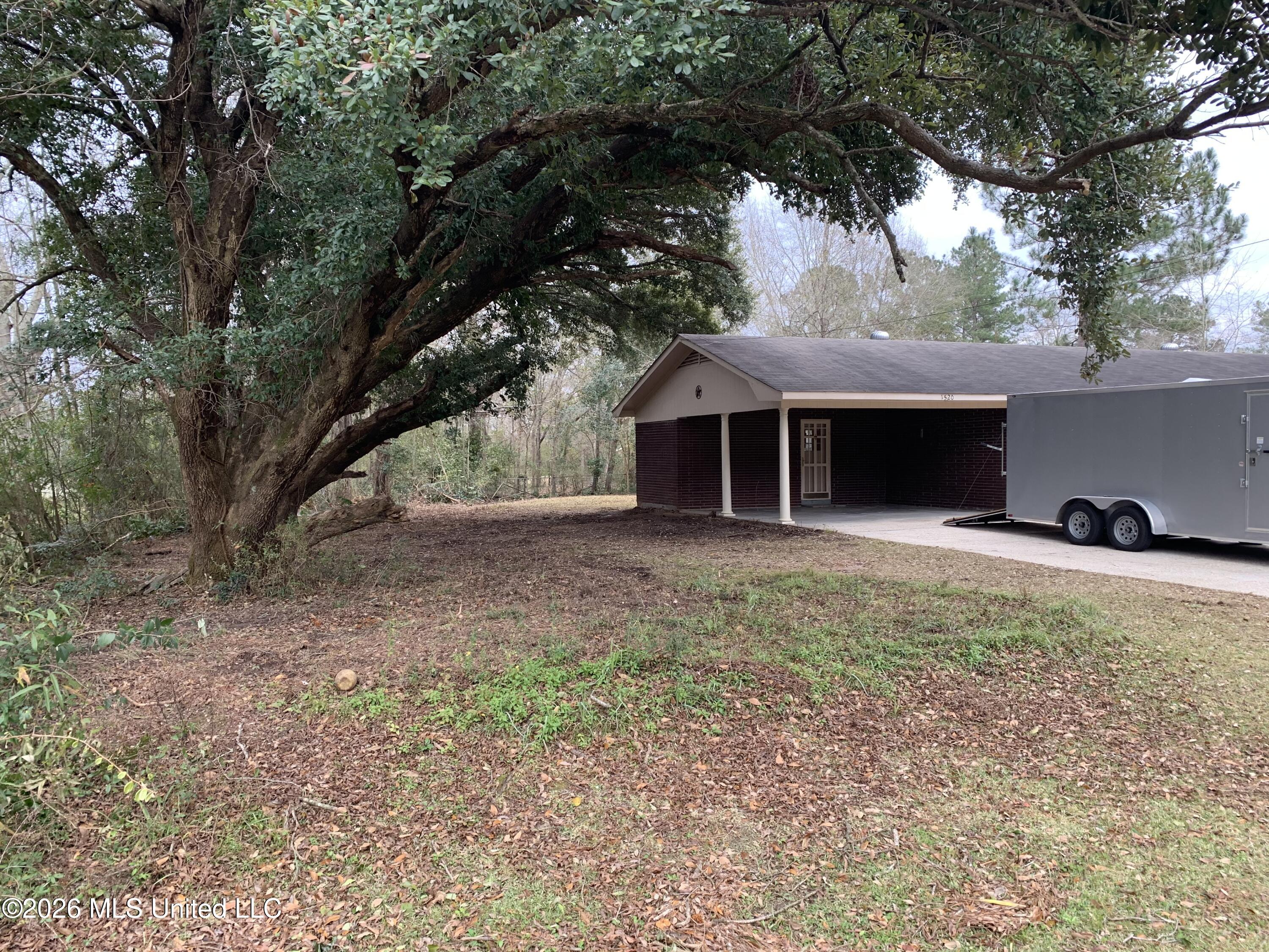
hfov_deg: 67.3
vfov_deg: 53.1
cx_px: 634
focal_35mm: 26
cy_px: 476
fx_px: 953
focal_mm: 4.25
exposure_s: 1/121
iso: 32
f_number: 1.8
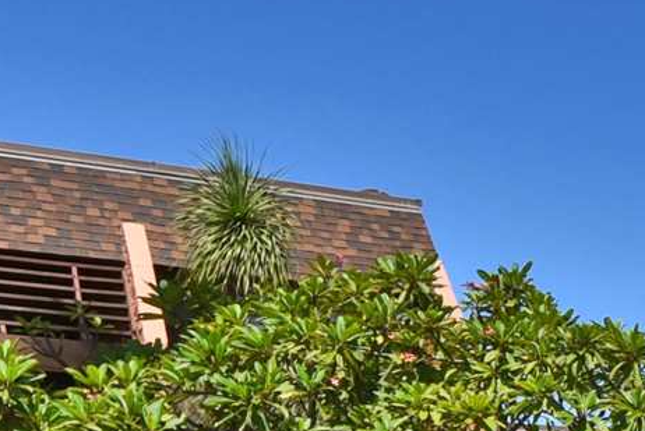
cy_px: 519
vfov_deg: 14.3
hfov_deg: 17.8
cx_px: 1148
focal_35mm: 93
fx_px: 1668
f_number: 13
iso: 100
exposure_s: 1/200
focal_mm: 14
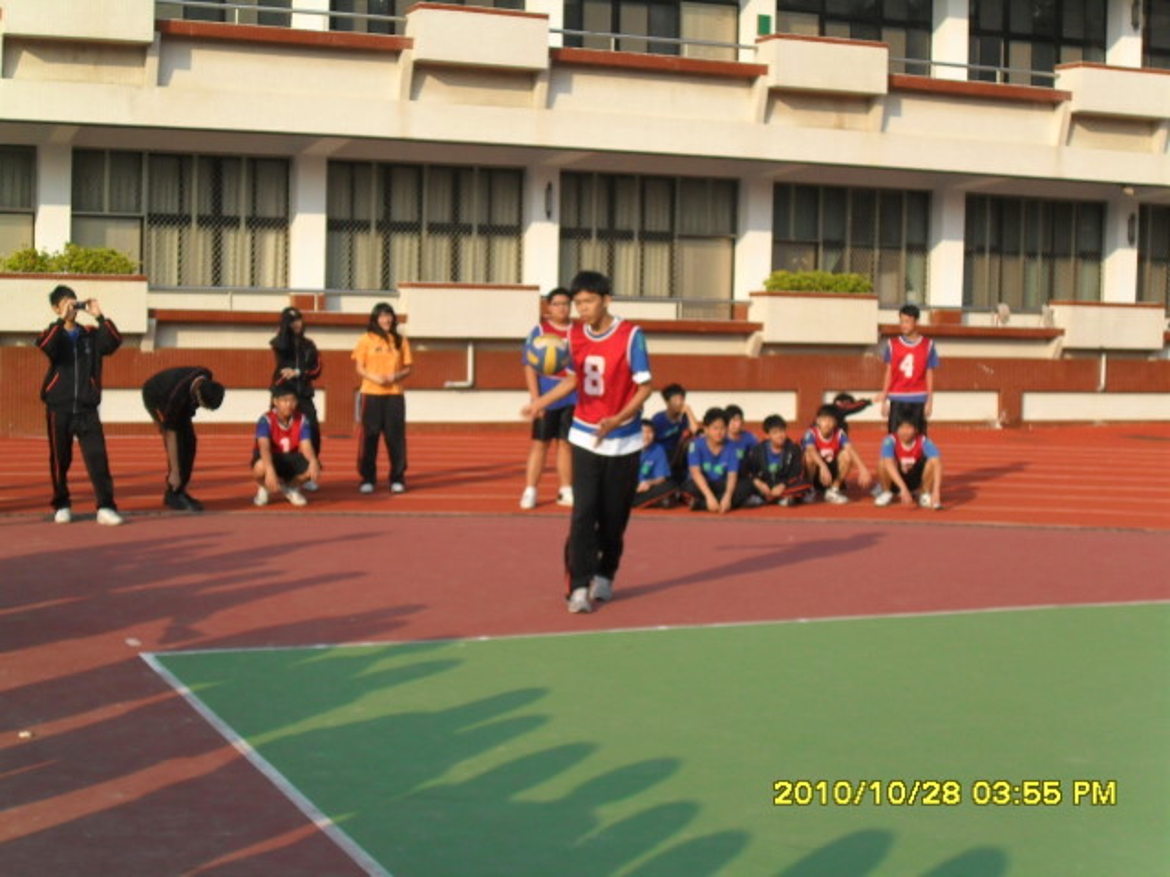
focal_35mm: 60
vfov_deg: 24.4
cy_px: 438
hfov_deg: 32.2
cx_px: 585
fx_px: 2028
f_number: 12.1
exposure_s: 1/90
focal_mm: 10.5
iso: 160
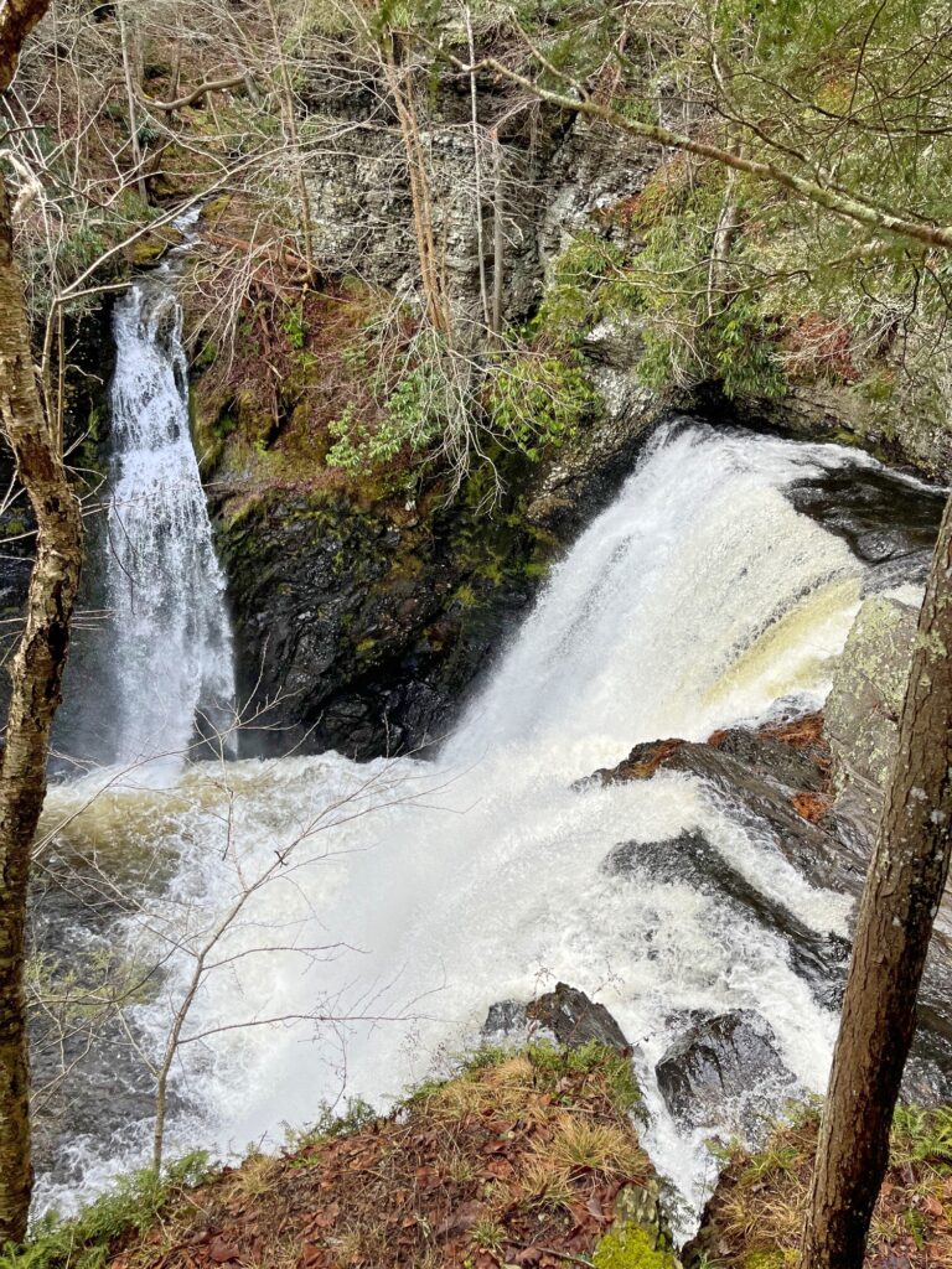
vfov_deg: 67.3
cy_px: 634
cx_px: 476
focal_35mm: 26
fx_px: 953
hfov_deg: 53.1
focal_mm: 5.1
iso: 50
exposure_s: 1/845
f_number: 1.6
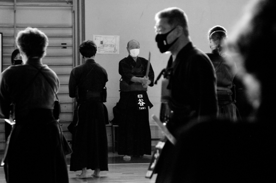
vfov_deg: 9.1
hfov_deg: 13.7
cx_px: 138
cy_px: 92
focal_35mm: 150
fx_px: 1149
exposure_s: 1/250
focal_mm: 100
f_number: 5.6
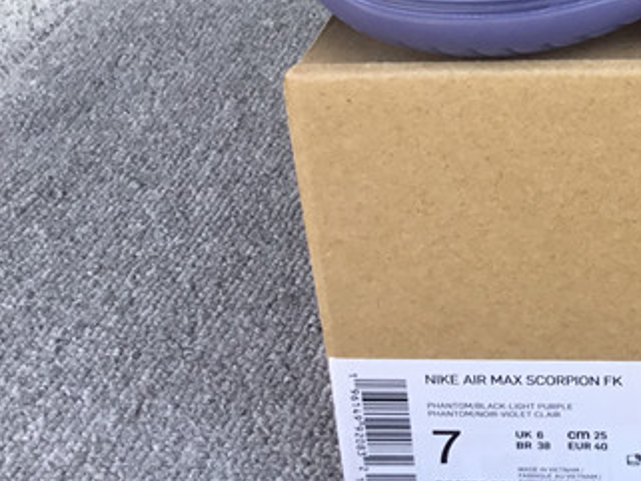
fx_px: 1612
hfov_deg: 20.7
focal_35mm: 87
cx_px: 813
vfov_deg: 16.3
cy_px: -101
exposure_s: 1/100
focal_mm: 3.3
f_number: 2.4
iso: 25
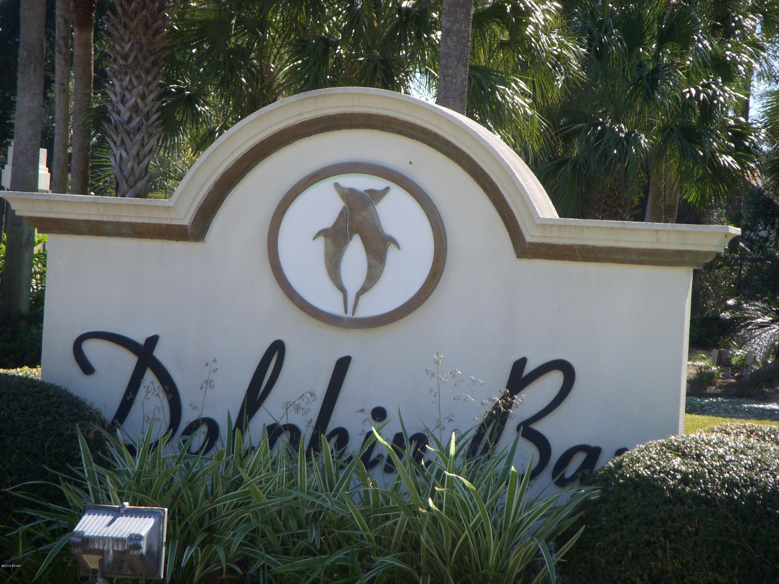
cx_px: 390
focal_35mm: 114
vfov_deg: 13.0
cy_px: 292
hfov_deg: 17.3
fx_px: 2565
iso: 100
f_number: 4.2
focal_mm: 18.9
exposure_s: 1/320
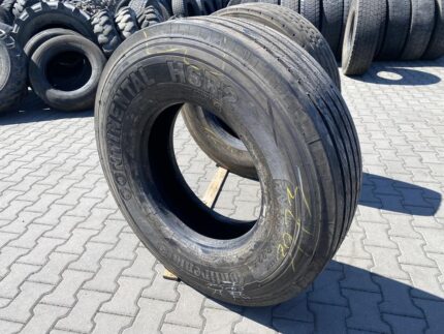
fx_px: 334
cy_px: 167
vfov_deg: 53.1
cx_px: 222
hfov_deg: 67.3
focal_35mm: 26
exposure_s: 1/1346
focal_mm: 4.25
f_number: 1.8
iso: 32
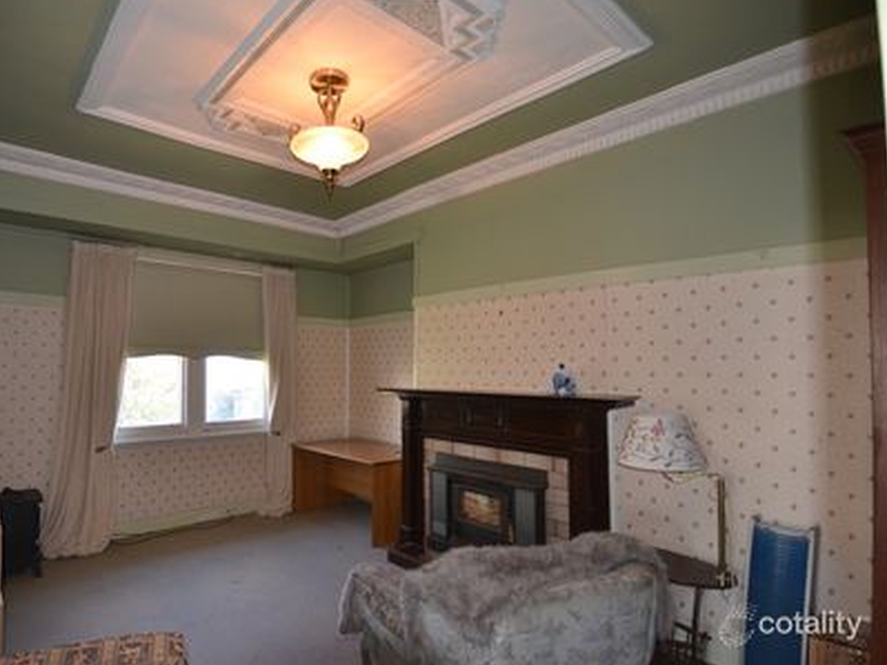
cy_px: 321
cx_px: 376
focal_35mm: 17
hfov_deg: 90.4
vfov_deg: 74.7
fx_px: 435
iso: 800
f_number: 4
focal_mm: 10
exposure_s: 1/60
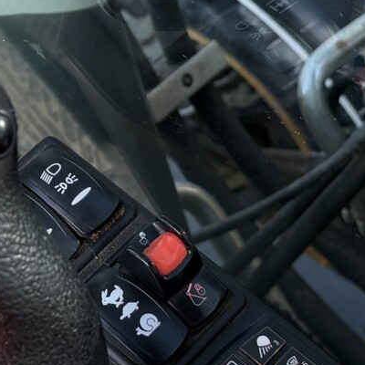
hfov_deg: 16.2
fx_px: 1265
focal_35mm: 106
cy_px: -19
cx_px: 16
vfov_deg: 16.0
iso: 80
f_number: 1.78
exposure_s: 1/622
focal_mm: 6.76
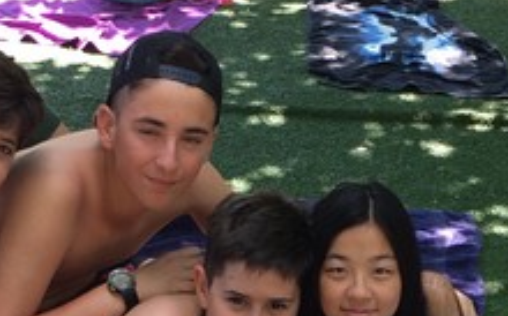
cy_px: 501
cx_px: 249
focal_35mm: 112
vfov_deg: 11.1
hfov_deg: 18.6
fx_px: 1549
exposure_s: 1/124
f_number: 2.2
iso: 32
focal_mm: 4.15
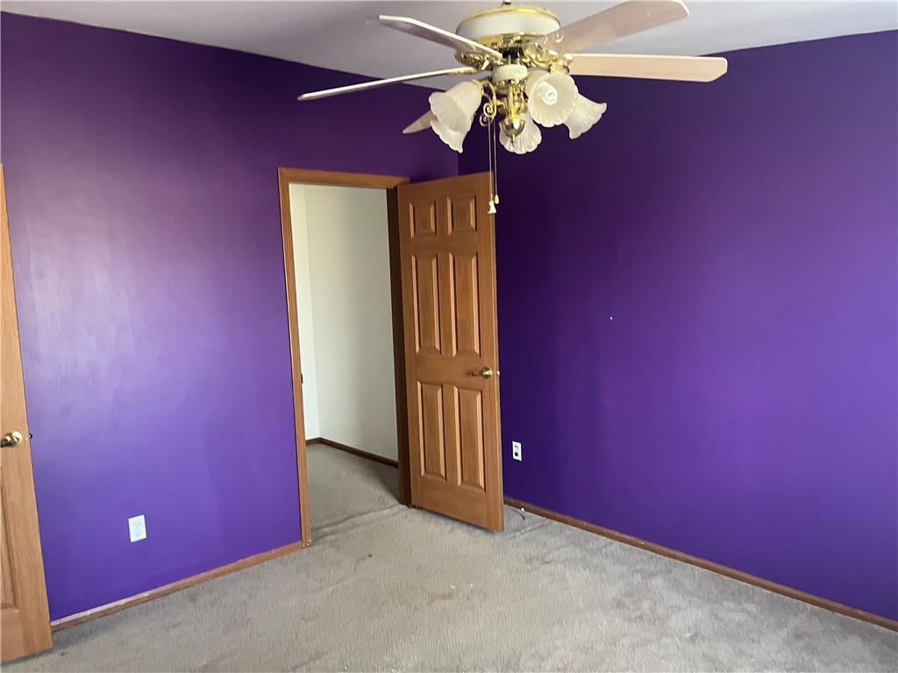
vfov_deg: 53.1
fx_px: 674
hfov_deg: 67.3
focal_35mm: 26
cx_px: 449
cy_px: 336
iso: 320
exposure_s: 1/60
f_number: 1.6
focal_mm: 5.1
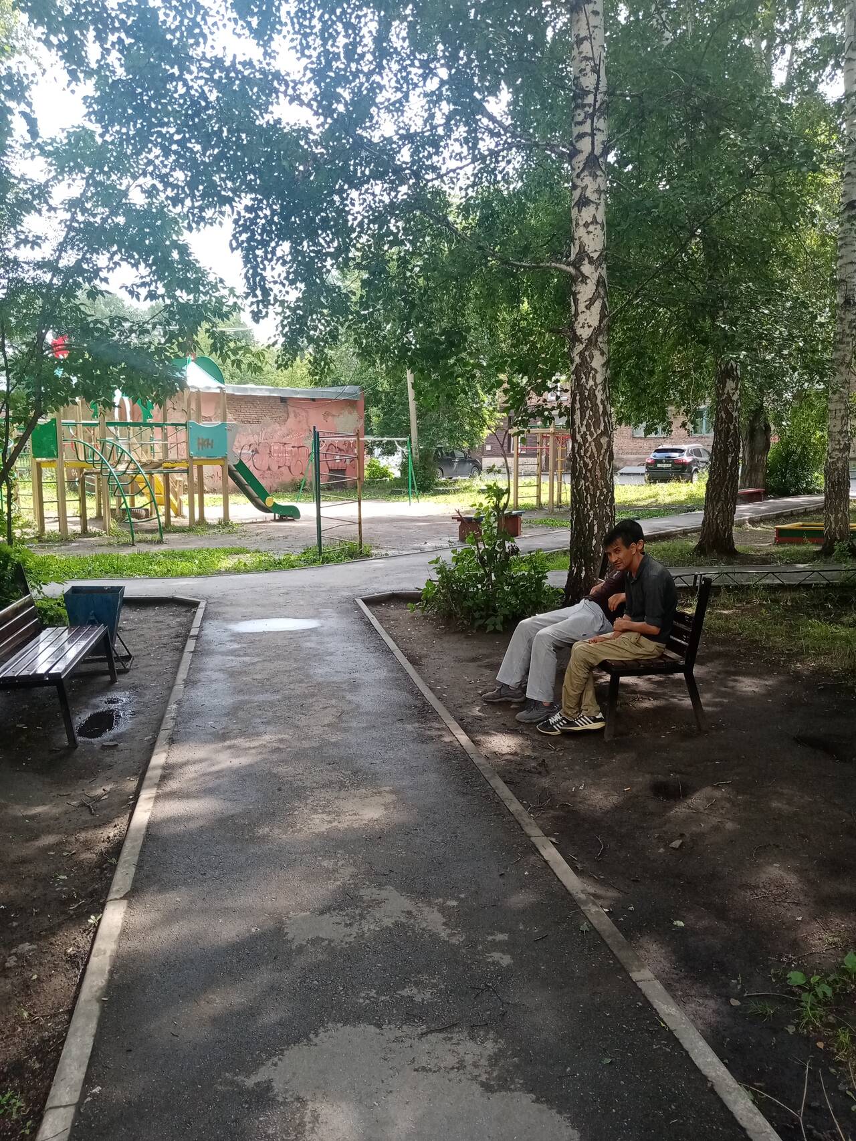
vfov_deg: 67.3
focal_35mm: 26
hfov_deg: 53.1
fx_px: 857
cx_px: 428
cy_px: 570
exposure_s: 1/255
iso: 103
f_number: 1.8
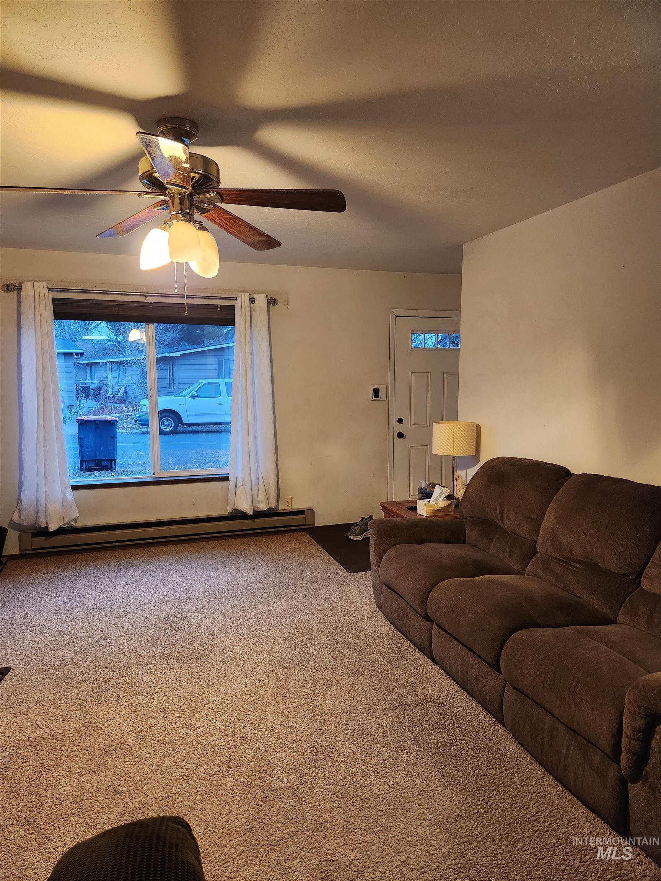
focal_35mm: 23
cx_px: 330
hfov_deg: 58.9
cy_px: 440
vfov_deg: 73.9
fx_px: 586
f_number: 1.8
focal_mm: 5.4
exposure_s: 1/60
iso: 640
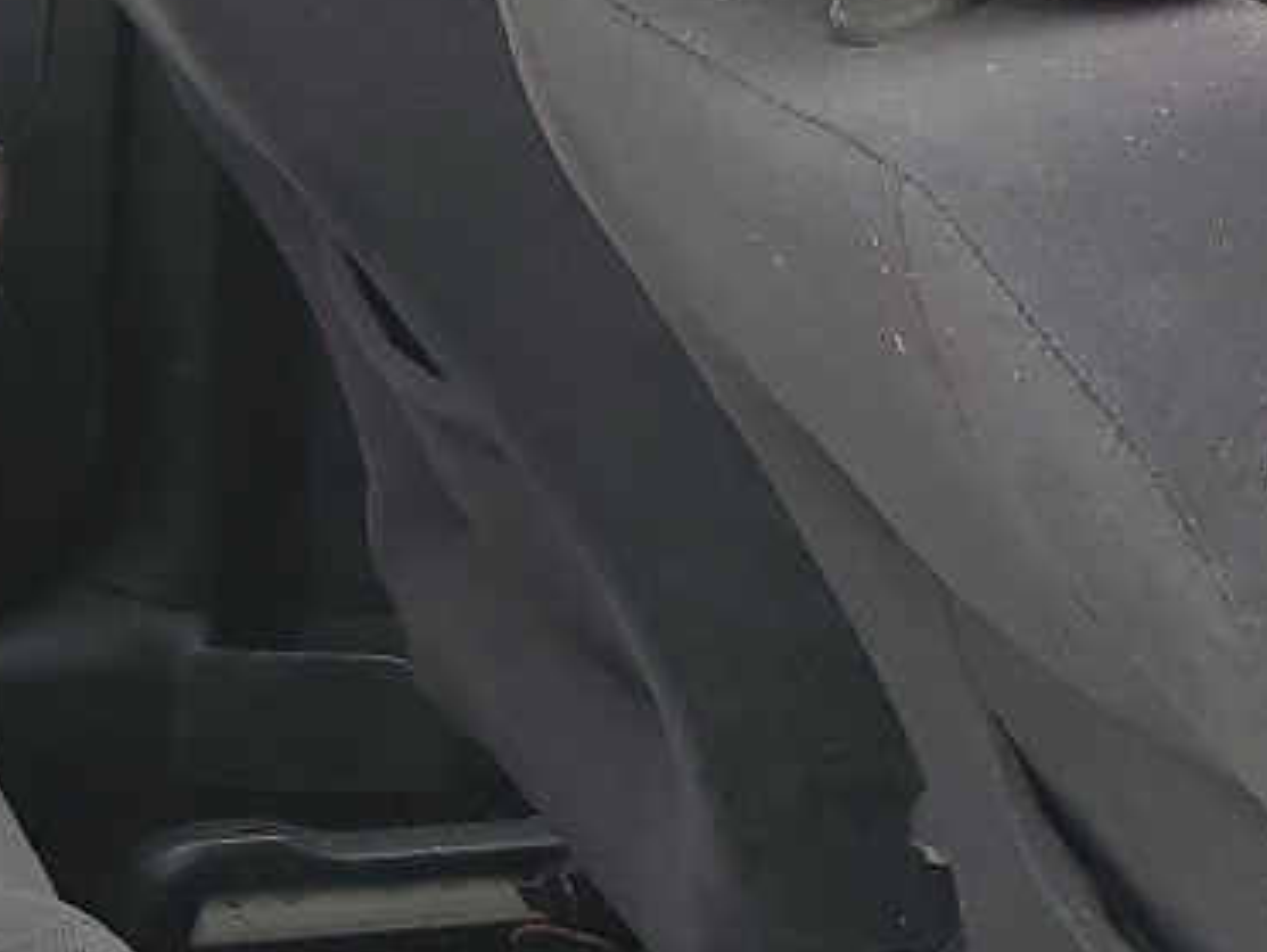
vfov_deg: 13.2
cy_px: 491
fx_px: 4103
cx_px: -215
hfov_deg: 16.9
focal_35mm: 112
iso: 50
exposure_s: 1/263
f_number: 1.5
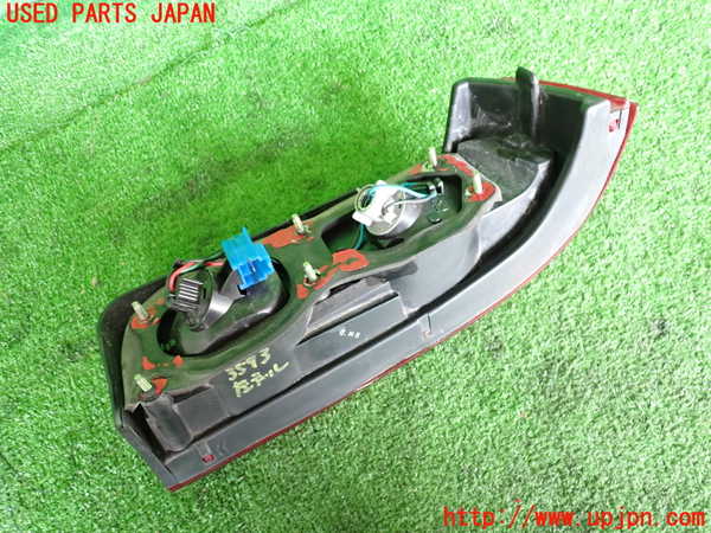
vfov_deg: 46.8
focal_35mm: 30
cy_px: 266
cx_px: 356
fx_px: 616
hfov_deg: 60.0
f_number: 2.3
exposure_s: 1/30
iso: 500
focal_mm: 5.4
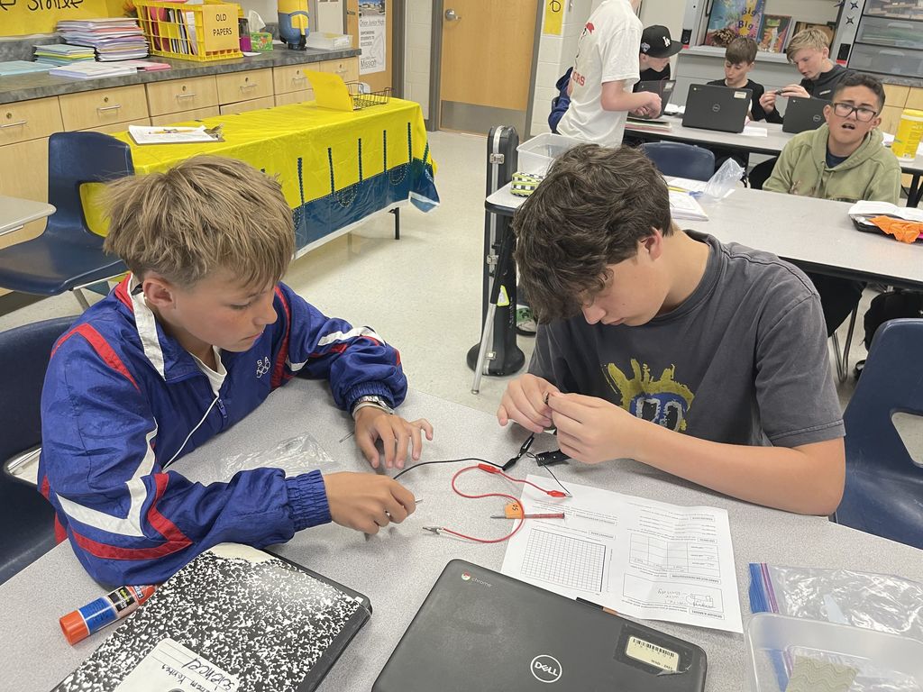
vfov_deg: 54.9
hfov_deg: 69.4
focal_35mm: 25
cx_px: 462
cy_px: 346
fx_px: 667
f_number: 1.6
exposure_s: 1/60
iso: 125
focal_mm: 5.1
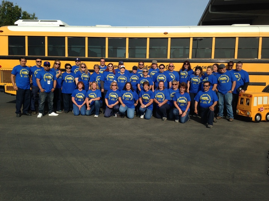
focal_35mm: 33
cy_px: 100
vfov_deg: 42.9
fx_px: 256
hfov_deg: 55.4
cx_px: 134
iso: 50
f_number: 2.4
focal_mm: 4.12
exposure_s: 1/1695
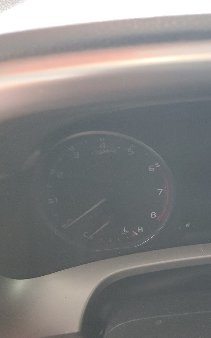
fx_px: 340
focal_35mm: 37
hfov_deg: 31.8
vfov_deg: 52.7
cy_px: 168
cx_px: 211
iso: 249
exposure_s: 1/60.2
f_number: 1.5
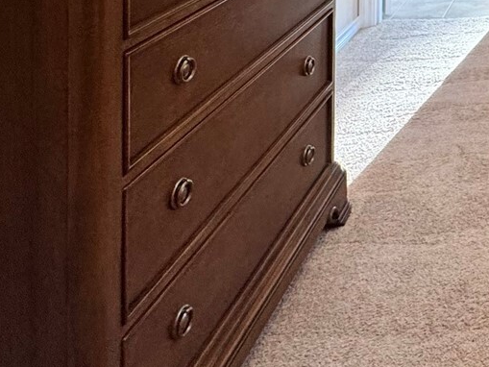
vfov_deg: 24.6
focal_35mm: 44
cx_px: 682
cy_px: -197
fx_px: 622
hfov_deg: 30.4
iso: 200
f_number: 2.2
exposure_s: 1/60
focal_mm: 2.22
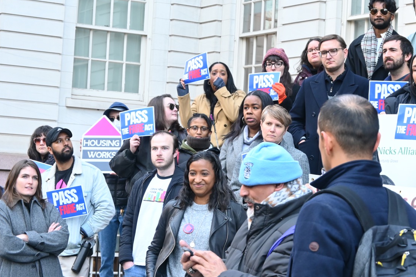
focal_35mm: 109
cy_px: 110
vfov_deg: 12.6
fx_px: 1259
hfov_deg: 18.7
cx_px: 268
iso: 1000
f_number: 6.3
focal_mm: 50
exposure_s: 1/125
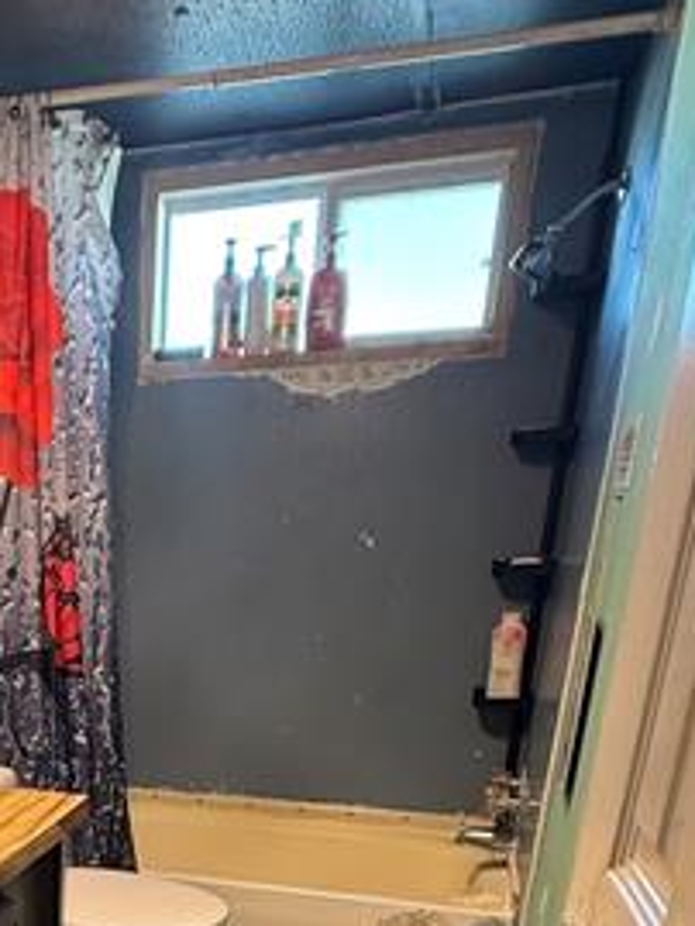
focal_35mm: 40
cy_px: 936
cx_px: -3
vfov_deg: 40.6
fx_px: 1070
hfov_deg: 33.0
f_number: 2.2
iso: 320
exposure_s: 1/60
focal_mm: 2.22
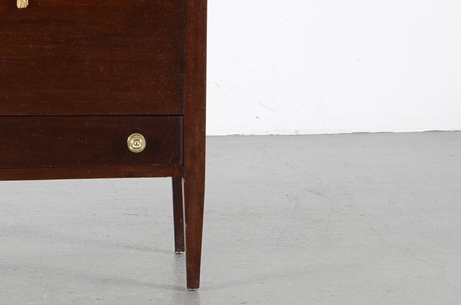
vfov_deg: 10.2
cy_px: -12
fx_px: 1690
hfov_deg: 15.3
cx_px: 21
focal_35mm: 132
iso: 100
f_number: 5.6
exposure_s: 1/125
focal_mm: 35
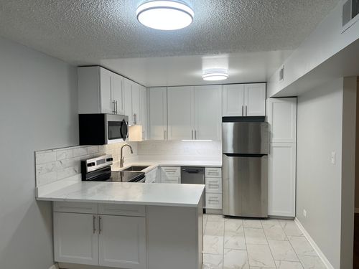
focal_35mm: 26
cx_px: 180
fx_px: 270
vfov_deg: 53.1
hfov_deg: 67.3
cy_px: 134
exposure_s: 1/118
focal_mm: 5.7
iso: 50
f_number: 1.5
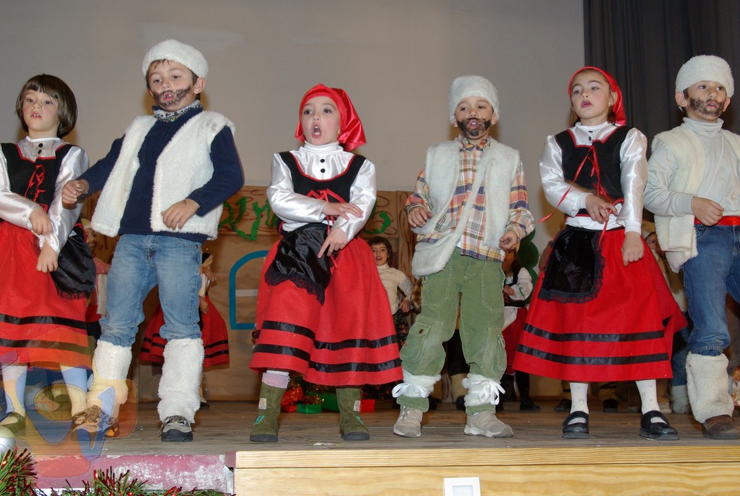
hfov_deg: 38.8
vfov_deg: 26.6
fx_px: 1050
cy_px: 225
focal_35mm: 51
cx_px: 371
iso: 400
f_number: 5.6
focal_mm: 28
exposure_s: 1/45
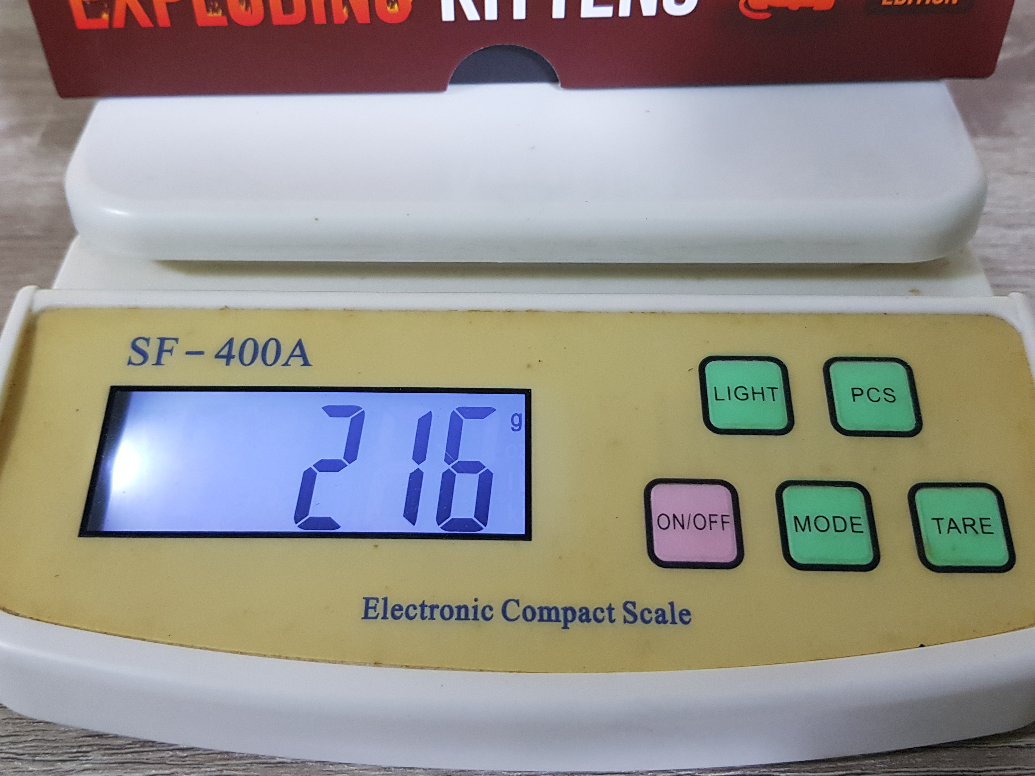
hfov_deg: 51.3
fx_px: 1076
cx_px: 490
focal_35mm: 36
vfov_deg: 39.6
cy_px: 348
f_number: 1.7
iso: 160
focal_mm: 4.2
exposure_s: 1/50
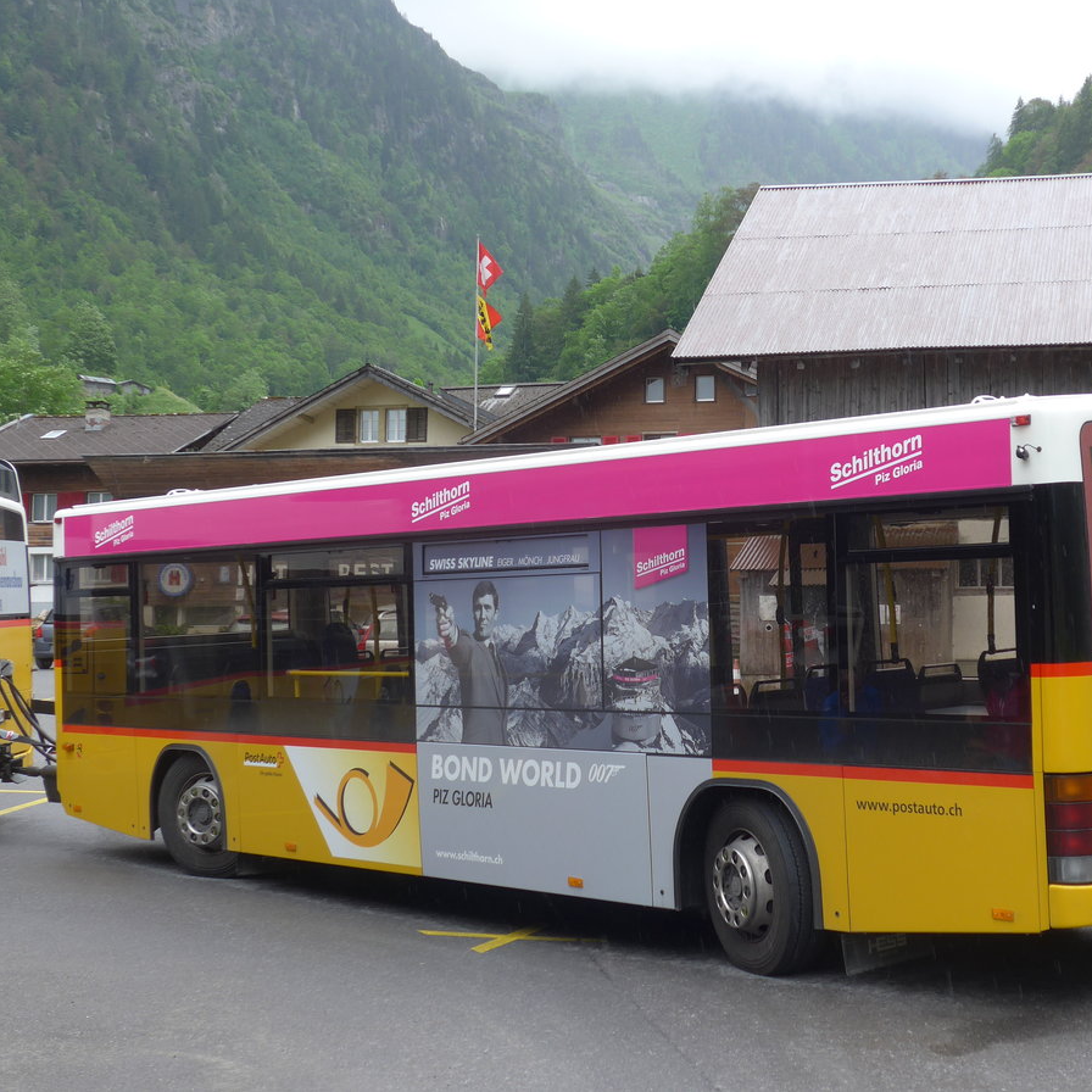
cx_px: 691
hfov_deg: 29.4
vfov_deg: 29.6
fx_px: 2070
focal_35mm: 58
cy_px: 545
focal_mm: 10.1
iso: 80
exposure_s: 1/250
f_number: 3.2
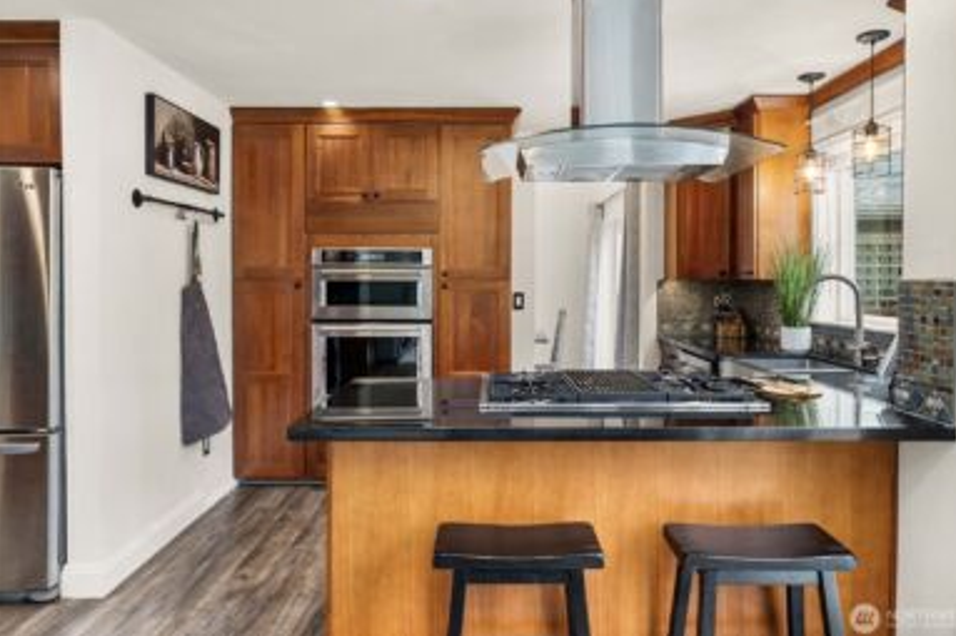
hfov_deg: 76.1
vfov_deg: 55.1
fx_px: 610
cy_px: 308
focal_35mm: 23
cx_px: 494
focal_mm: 22
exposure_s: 1/60
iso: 500
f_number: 7.1
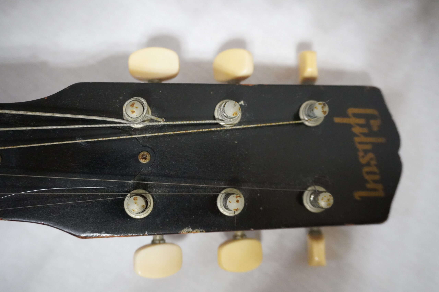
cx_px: 220
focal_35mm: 33
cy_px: 146
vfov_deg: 40.0
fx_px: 402
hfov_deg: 57.2
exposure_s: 1/125
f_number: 4
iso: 6400
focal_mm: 22
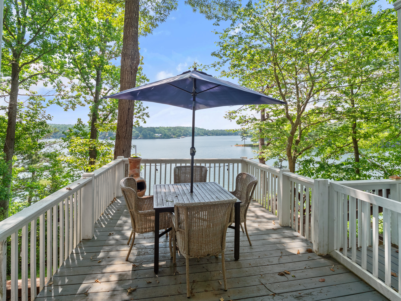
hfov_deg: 94.5
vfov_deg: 78.1
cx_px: 200
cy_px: 150
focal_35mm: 16
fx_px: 185
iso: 400
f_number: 5.6
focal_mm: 8
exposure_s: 1/320
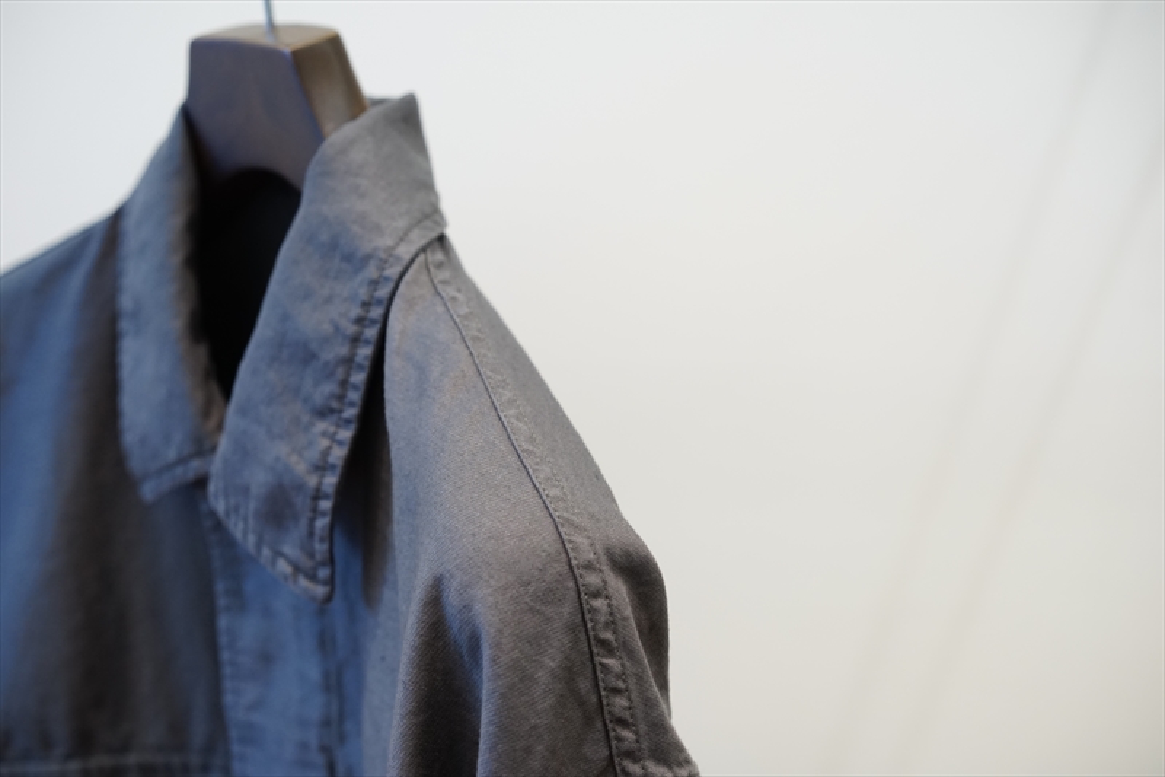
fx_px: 1779
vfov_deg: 24.6
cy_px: 388
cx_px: 582
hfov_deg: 36.3
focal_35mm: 55
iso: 1000
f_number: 4
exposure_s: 1/60
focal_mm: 55
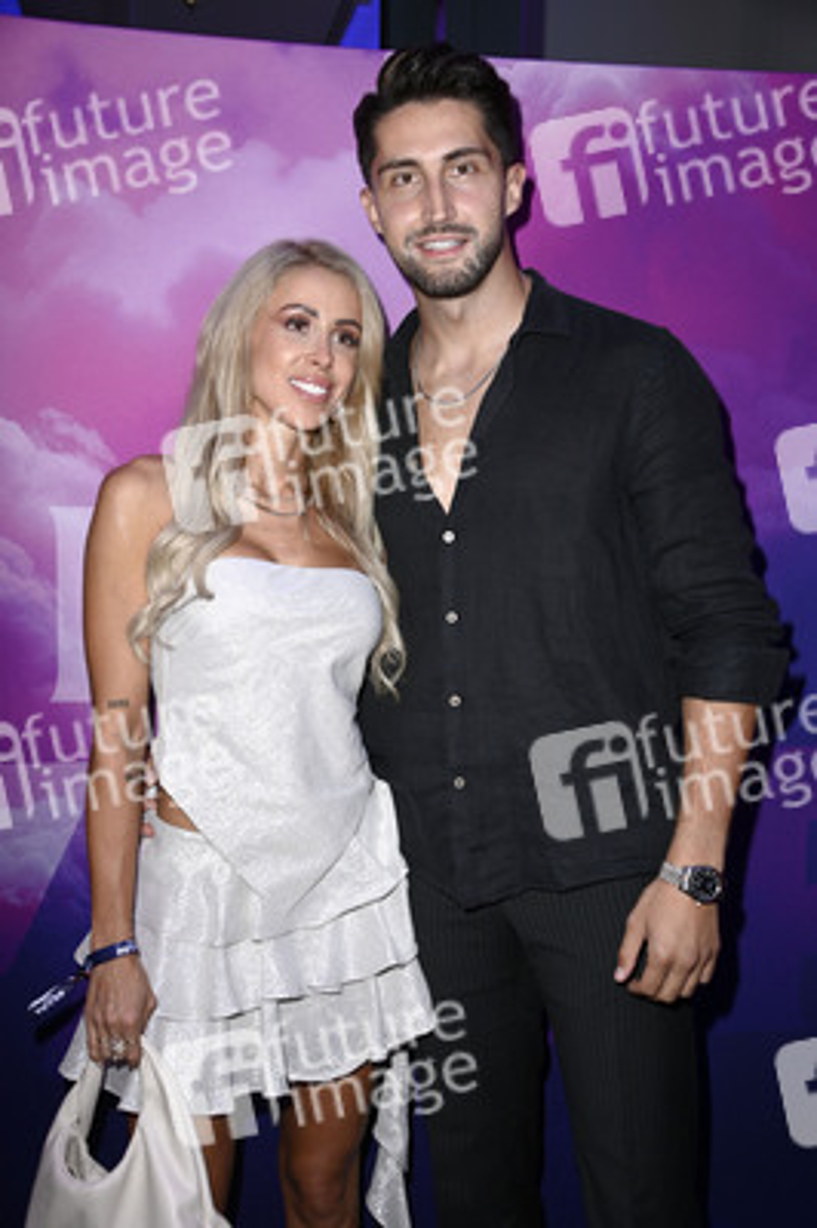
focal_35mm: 42
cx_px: 408
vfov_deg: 46.4
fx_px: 1432
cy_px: 614
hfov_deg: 31.8
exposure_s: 1/250
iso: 500
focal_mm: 42
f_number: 5.6
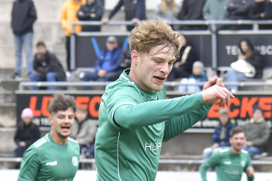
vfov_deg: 6.8
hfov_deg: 10.2
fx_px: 1530
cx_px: 136
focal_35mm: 202
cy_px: 90
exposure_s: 1/800
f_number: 7.1
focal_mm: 135
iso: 1600
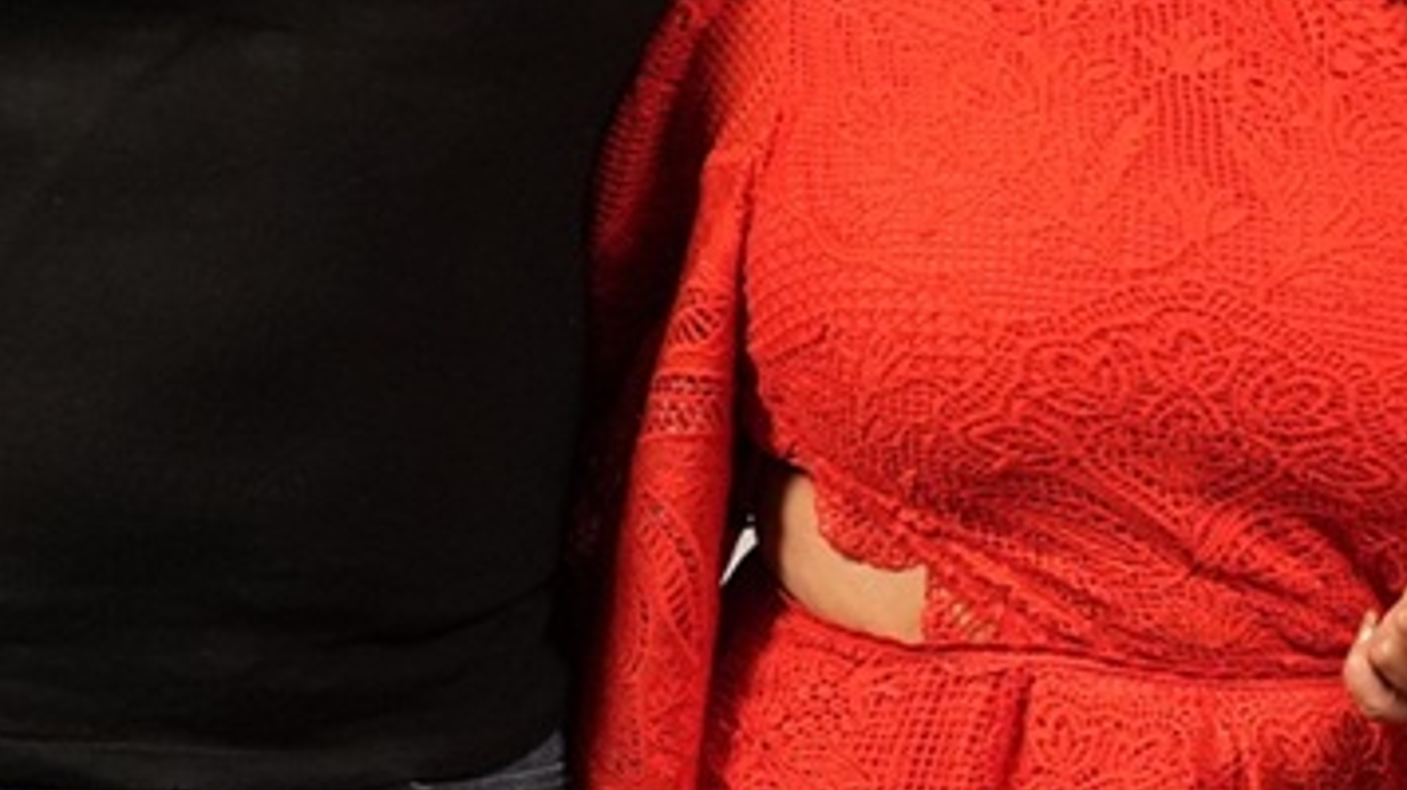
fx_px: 10555
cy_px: 847
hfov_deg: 7.6
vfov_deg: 4.3
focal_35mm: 283
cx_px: 1648
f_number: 2.8
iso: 1000
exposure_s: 1/125
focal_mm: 50
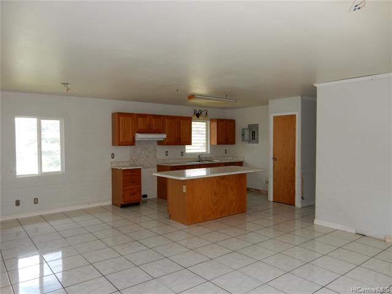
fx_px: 283
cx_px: 196
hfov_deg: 69.4
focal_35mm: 25
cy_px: 147
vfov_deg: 54.9
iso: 200
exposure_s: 1/30
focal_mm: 4.5
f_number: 3.7
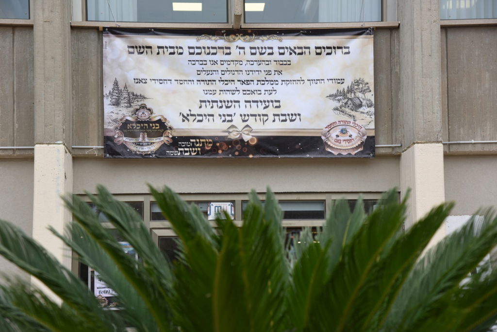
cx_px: 248
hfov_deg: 24.8
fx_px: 1132
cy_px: 166
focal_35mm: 82
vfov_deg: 16.7
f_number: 7.1
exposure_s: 1/200
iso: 500
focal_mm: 82
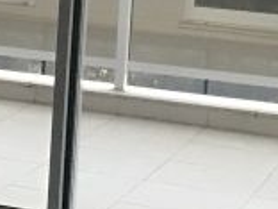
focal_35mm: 184
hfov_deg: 10.2
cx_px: -221
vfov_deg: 8.0
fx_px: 1478
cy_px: -7
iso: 80
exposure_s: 1/15
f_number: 1.8
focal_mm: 3.99
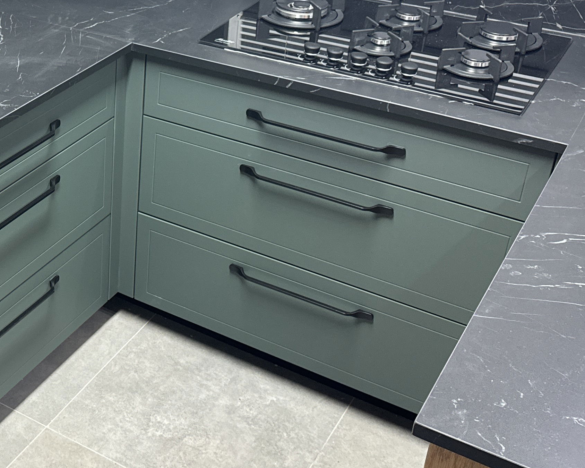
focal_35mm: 56
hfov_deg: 31.3
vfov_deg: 27.0
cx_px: 11
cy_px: 153
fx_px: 969
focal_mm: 6.86
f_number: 1.78
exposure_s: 1/52
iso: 250
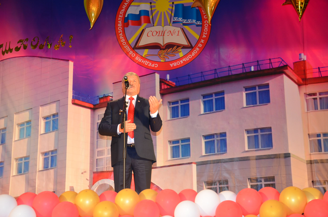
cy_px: 108
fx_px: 546
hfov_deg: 33.5
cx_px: 164
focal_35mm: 60
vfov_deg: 22.5
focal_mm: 40
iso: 720
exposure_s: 1/60
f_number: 4.5
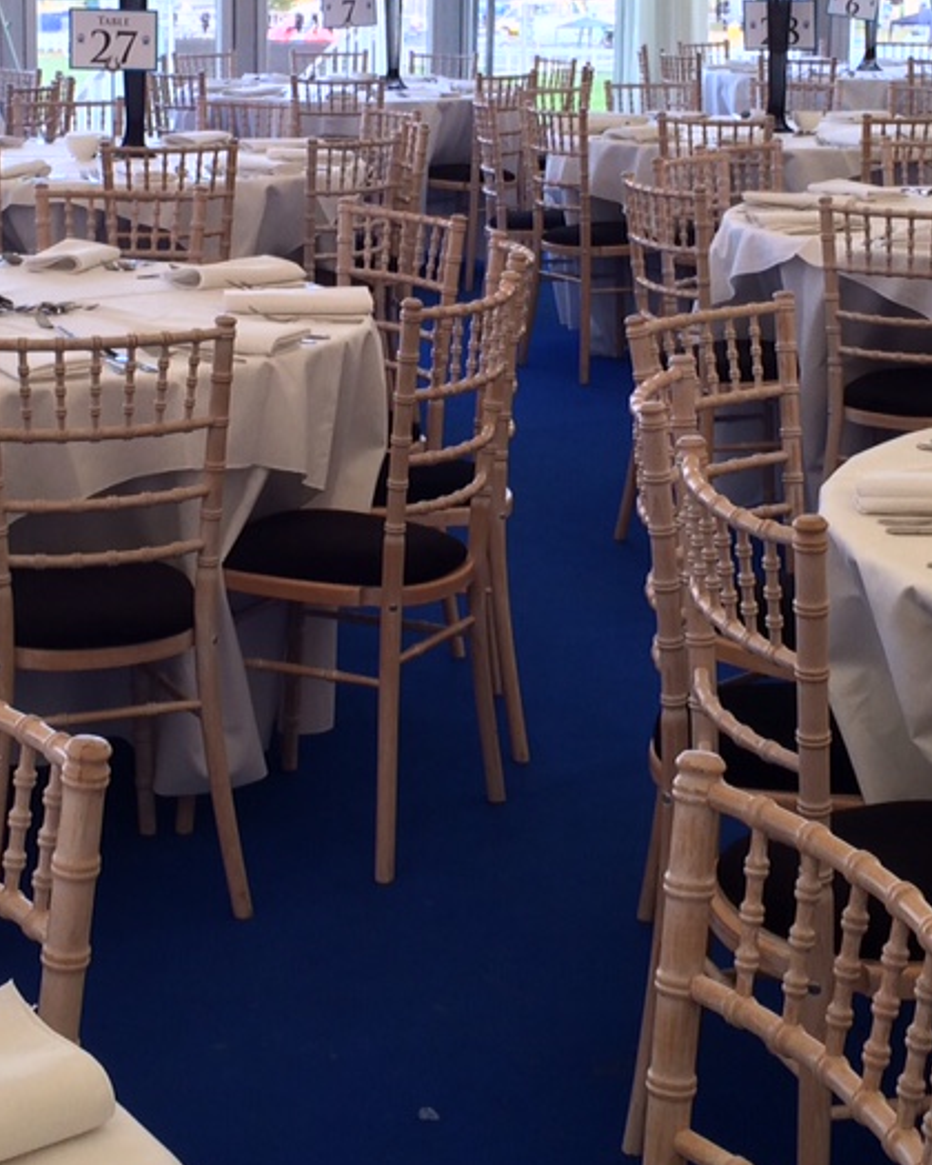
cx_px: 422
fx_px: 2379
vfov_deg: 27.2
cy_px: 308
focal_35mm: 69
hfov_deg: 22.2
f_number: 2.2
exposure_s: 1/127
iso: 32
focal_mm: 4.15
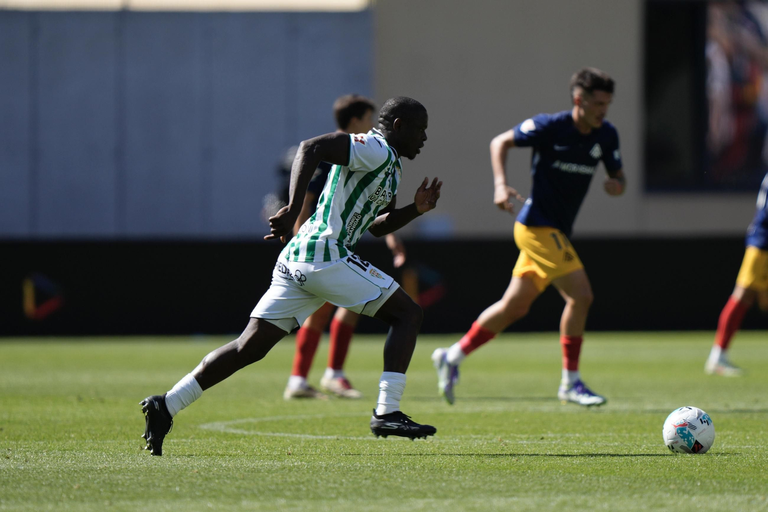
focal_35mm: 400
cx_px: 384
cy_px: 256
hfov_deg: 5.2
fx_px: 8533
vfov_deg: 3.4
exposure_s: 1/1250
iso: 100
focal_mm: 400
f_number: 2.8
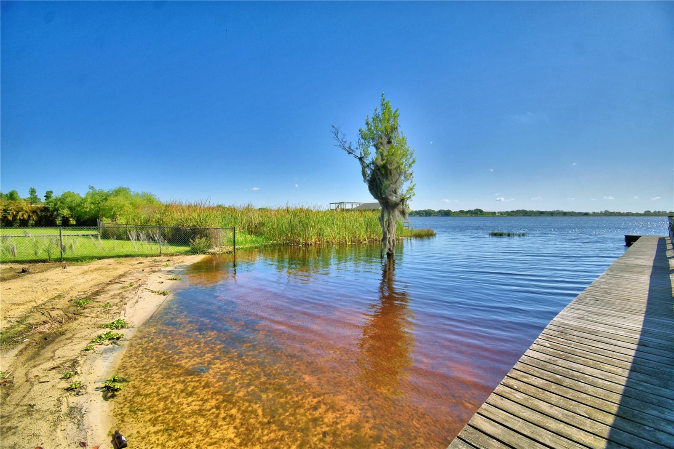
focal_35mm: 15
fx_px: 281
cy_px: 224
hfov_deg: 100.4
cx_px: 337
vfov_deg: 77.3
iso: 100
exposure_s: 1/2000
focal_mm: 10
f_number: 4.5
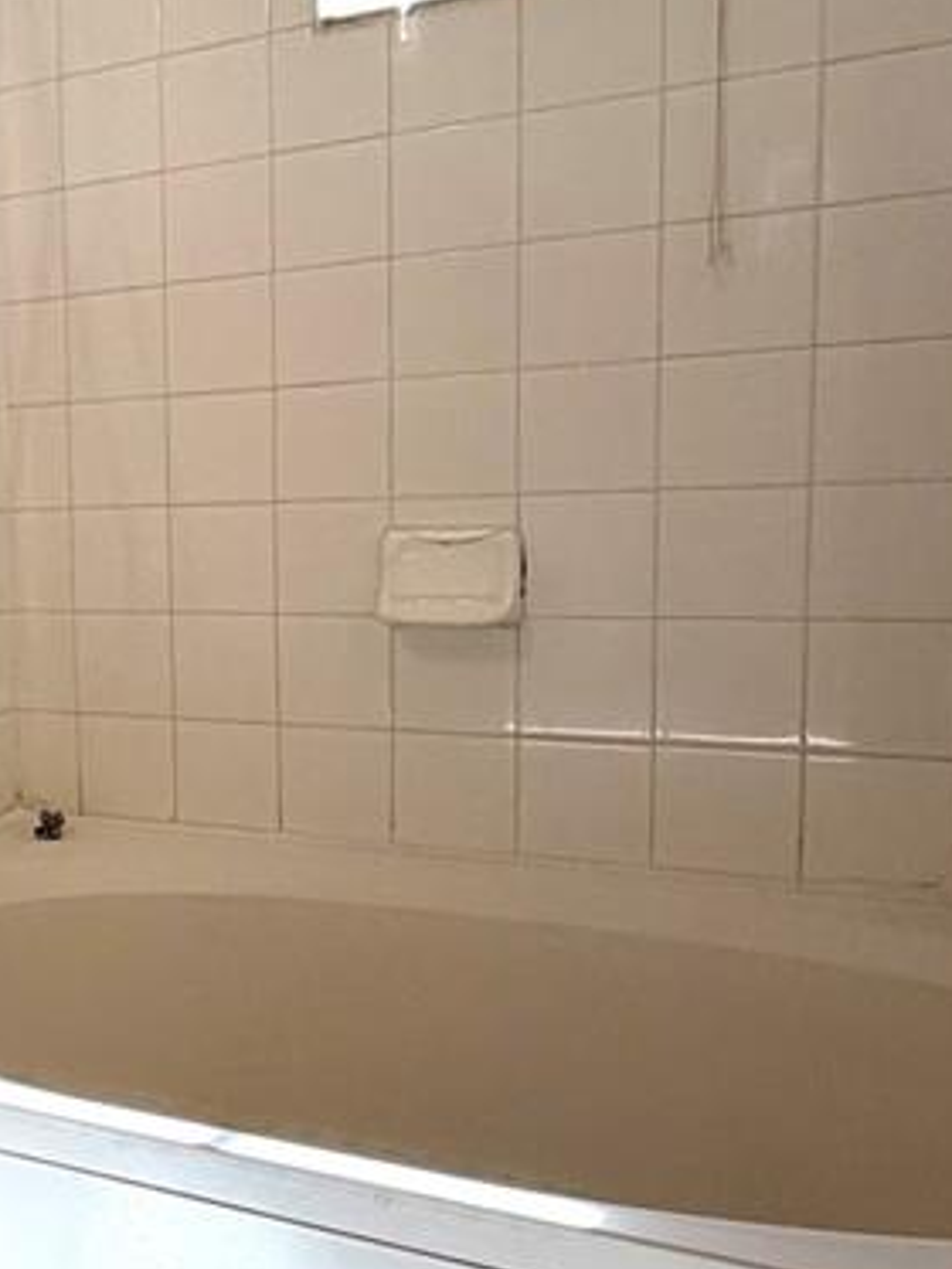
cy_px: 653
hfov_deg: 27.5
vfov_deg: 42.1
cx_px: -245
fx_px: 1649
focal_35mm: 45
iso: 50
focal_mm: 2.22
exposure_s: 1/335
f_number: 2.2
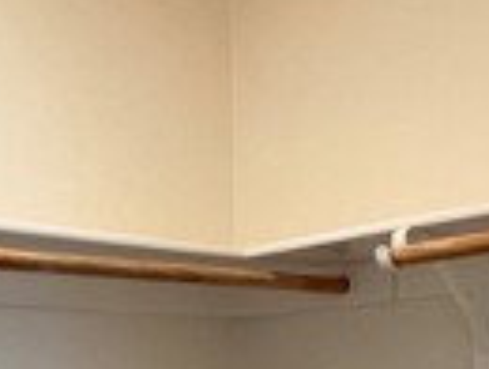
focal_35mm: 64
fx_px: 906
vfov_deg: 21.8
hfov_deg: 28.9
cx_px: 38
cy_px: 407
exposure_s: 1/120
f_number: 1.8
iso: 160
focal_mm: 1.57
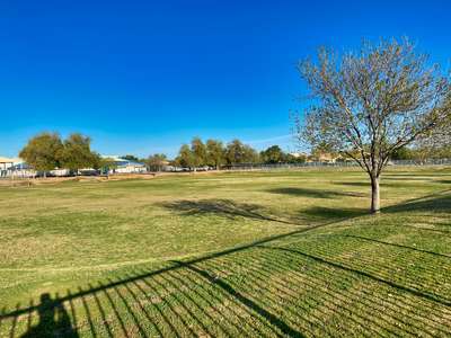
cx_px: 226
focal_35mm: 26
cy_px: 169
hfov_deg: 67.3
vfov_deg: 53.1
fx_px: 339
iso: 32
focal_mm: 4.25
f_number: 1.8
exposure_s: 1/3215
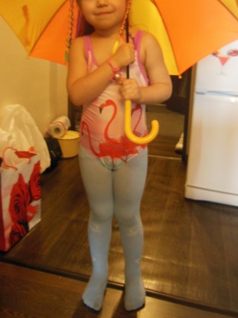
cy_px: 105
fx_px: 321
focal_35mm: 35
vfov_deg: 51.6
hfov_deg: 40.6
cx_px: 120
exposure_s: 1/10
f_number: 3.5
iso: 400
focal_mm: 4.5
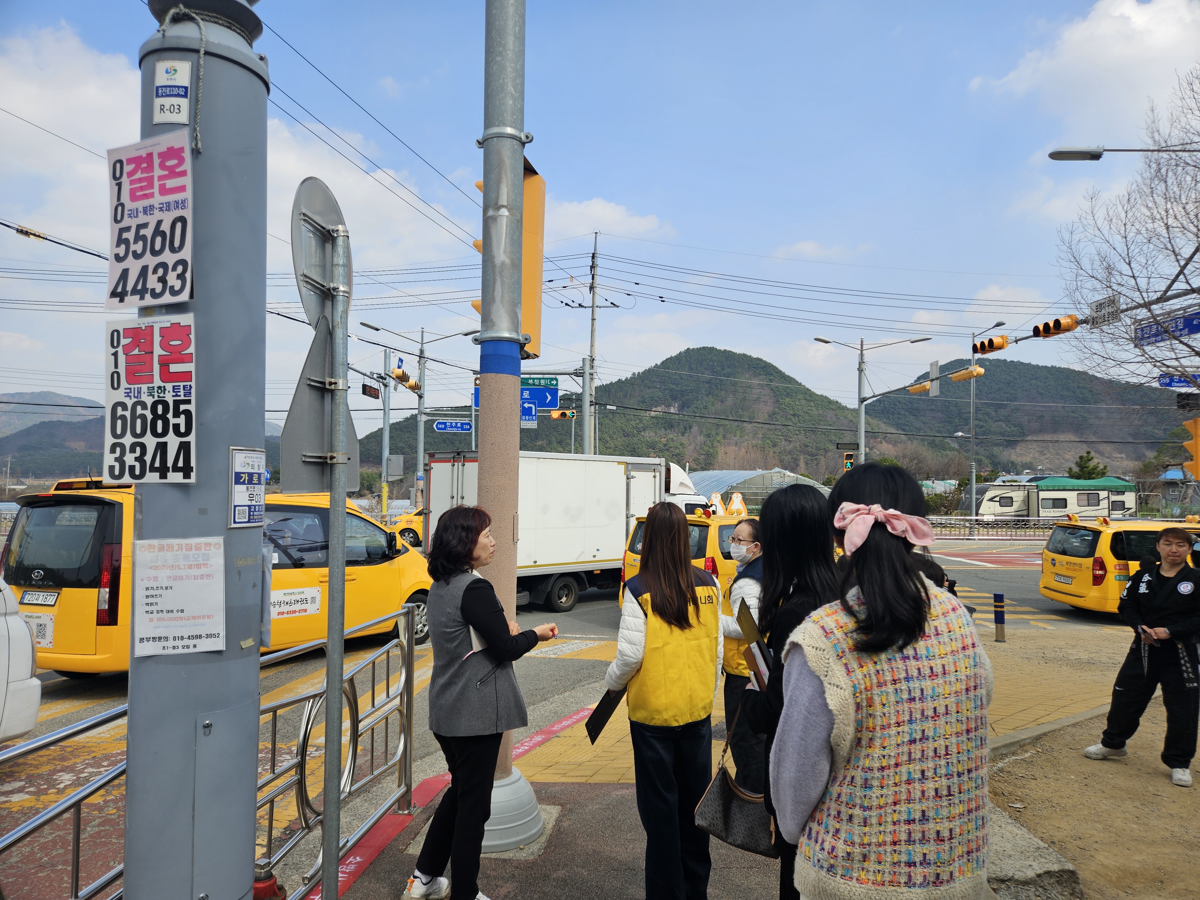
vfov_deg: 58.9
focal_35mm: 23
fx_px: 797
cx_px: 600
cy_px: 450
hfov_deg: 73.9
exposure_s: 1/1142
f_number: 1.8
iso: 25
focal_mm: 5.4
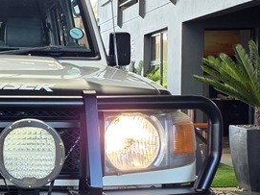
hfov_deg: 21.4
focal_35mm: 87
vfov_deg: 17.0
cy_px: 97
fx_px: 653
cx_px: -24
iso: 40
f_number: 1.7
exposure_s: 1/100
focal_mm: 6.25
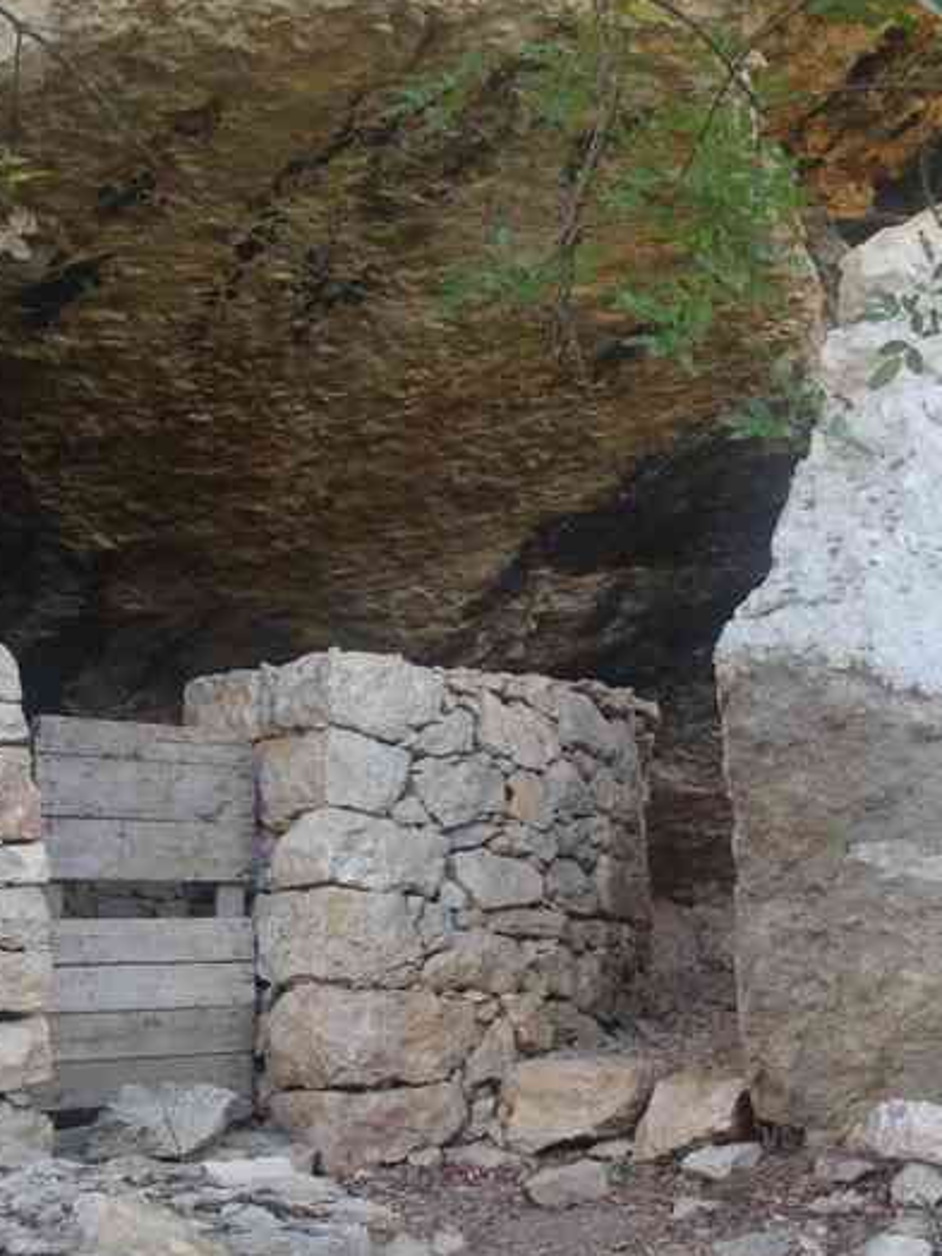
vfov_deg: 34.9
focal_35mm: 55
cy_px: 698
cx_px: 452
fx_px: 1996
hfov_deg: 26.6
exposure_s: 1/50
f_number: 5.6
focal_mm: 20
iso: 3200
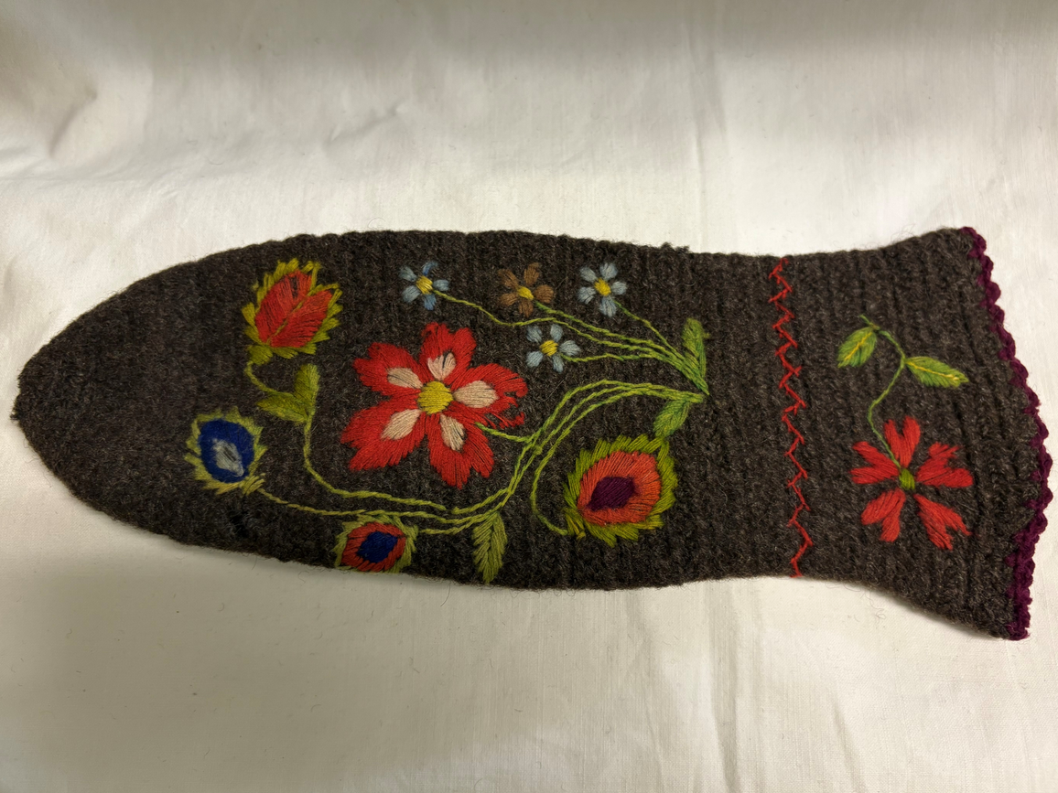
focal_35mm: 27
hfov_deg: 65.3
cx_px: 540
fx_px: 825
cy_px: 405
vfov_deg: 51.4
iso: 125
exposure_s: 1/50
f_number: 1.6
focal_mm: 5.96
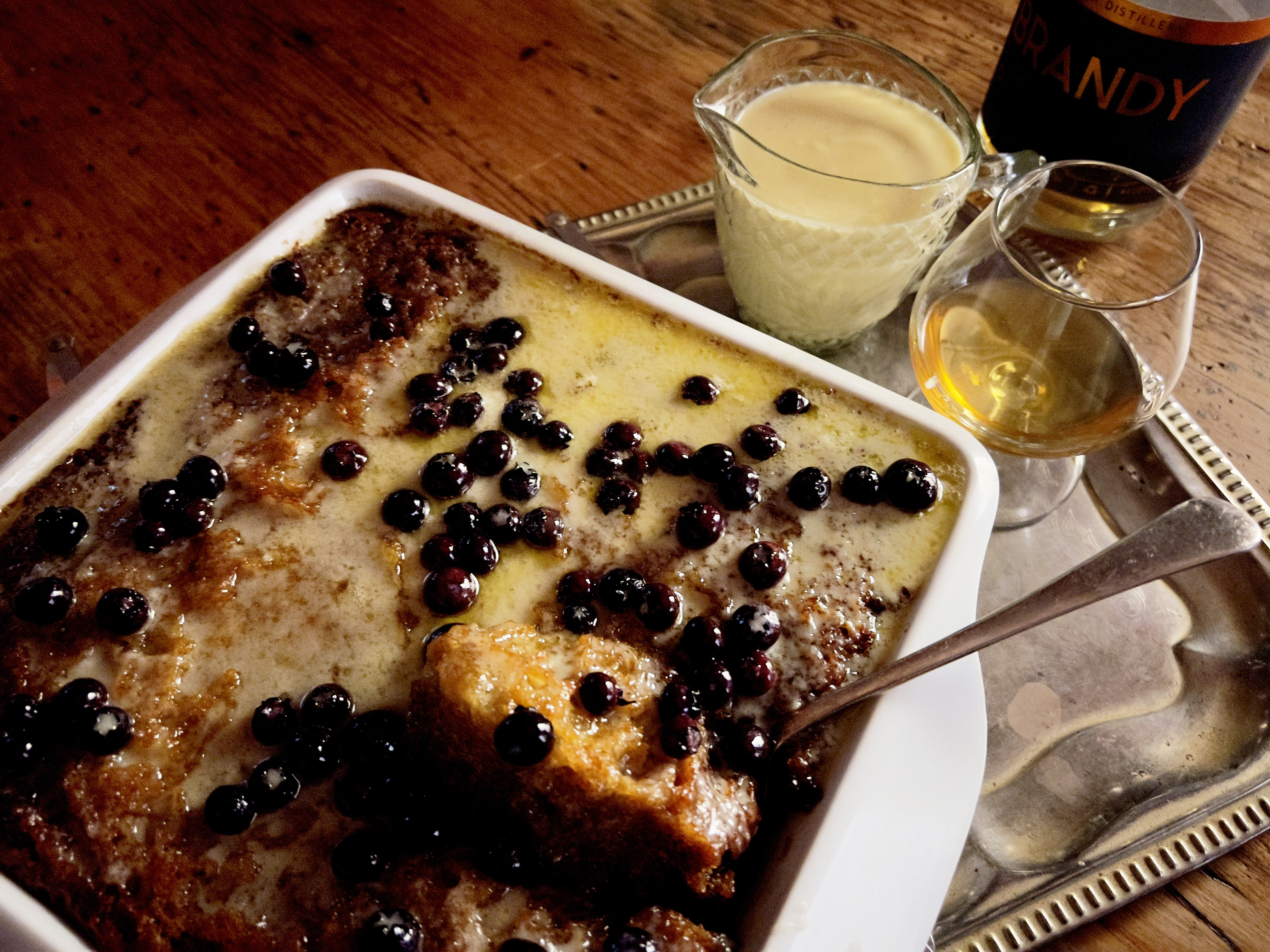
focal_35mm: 26
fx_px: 954
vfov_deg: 53.1
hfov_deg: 67.3
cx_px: 635
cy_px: 476
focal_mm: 5.7
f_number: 1.5
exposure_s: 1/5
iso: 1600
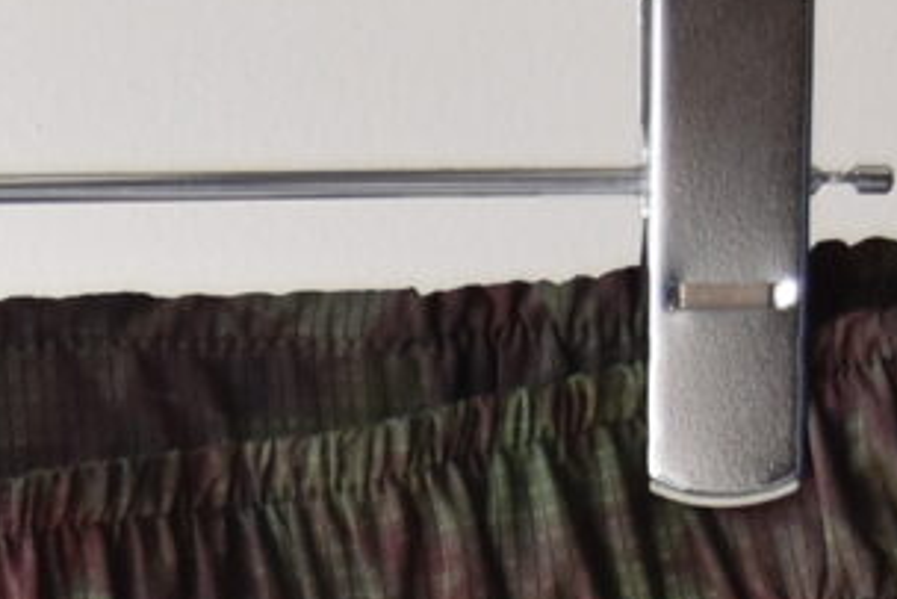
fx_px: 6132
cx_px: -251
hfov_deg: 8.3
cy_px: 1781
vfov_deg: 5.3
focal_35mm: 246
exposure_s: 1/160
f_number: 4.5
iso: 400
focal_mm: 26
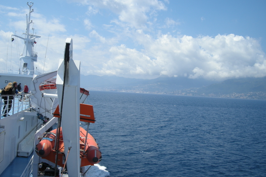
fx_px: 288
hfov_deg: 49.6
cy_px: 92
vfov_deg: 34.2
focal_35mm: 39
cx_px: 132
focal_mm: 7.9
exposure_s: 1/175
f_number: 8
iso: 64
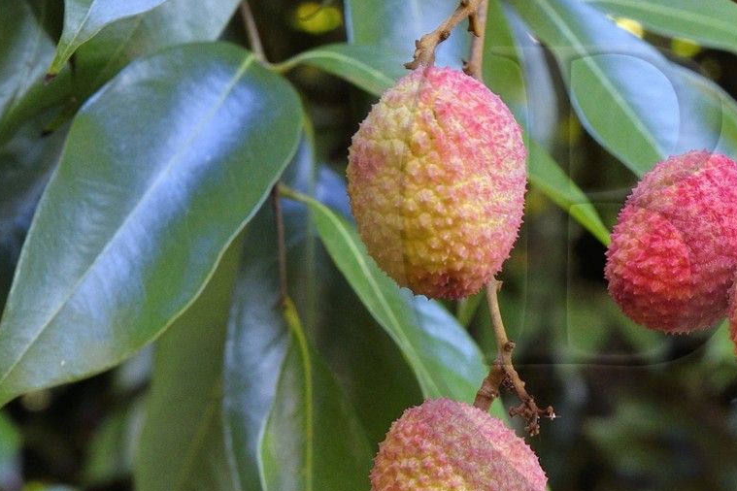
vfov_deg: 11.6
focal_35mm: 118
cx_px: 757
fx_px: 2416
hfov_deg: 16.9
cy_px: 206
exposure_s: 1/30
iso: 1600
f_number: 11
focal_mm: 56
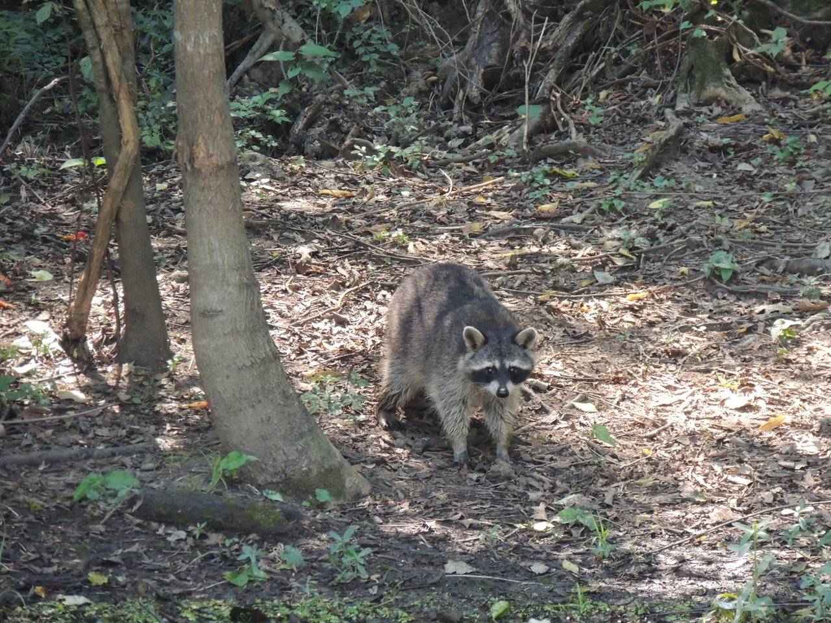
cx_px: 416
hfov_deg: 5.7
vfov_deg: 4.2
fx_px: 8402
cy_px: 312
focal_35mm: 350
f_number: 4.8
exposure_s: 1/200
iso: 800
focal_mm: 62.4
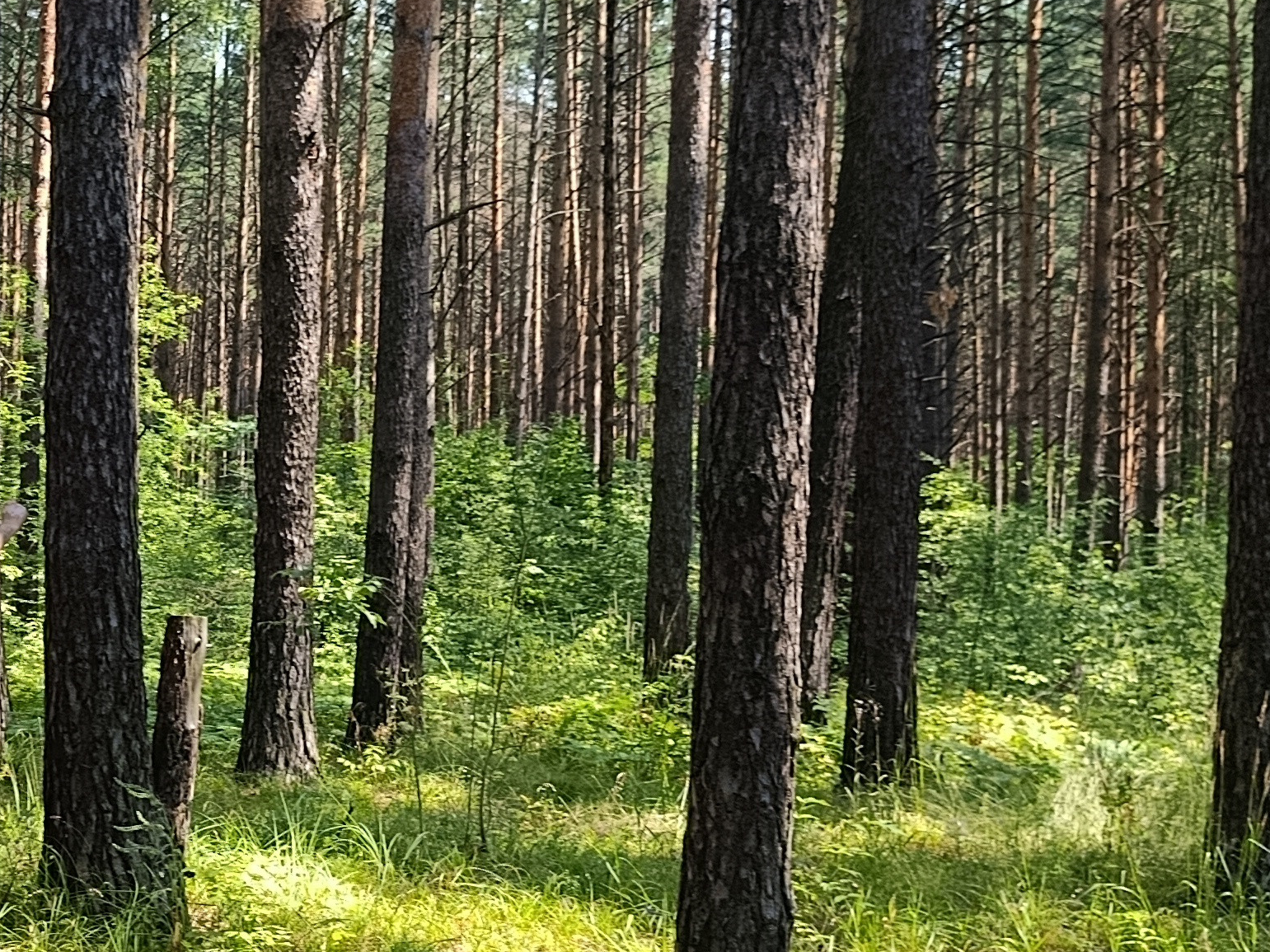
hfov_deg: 29.5
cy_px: 436
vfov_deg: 24.0
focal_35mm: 61
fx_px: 2237
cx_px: -15
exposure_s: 1/100
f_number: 1.65
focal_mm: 6.11
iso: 65
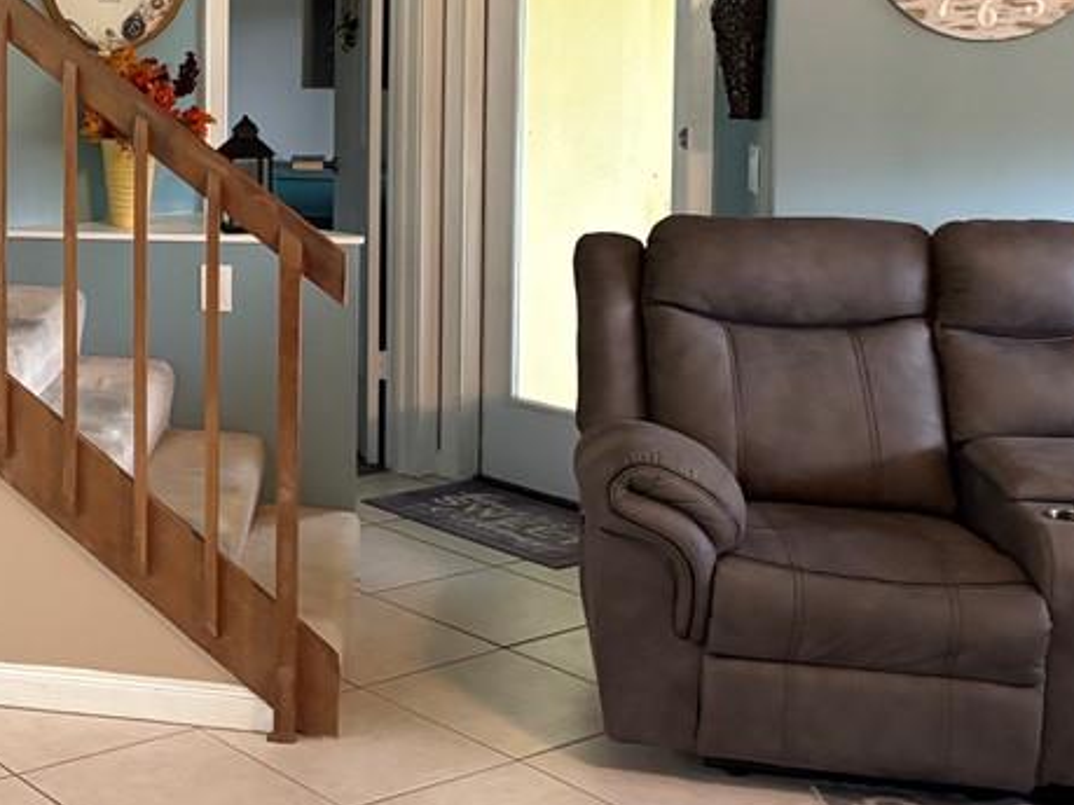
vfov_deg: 24.7
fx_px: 1799
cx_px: -89
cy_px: 131
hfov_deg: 30.0
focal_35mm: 58
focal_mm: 5.96
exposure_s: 1/60
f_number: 1.6
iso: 320
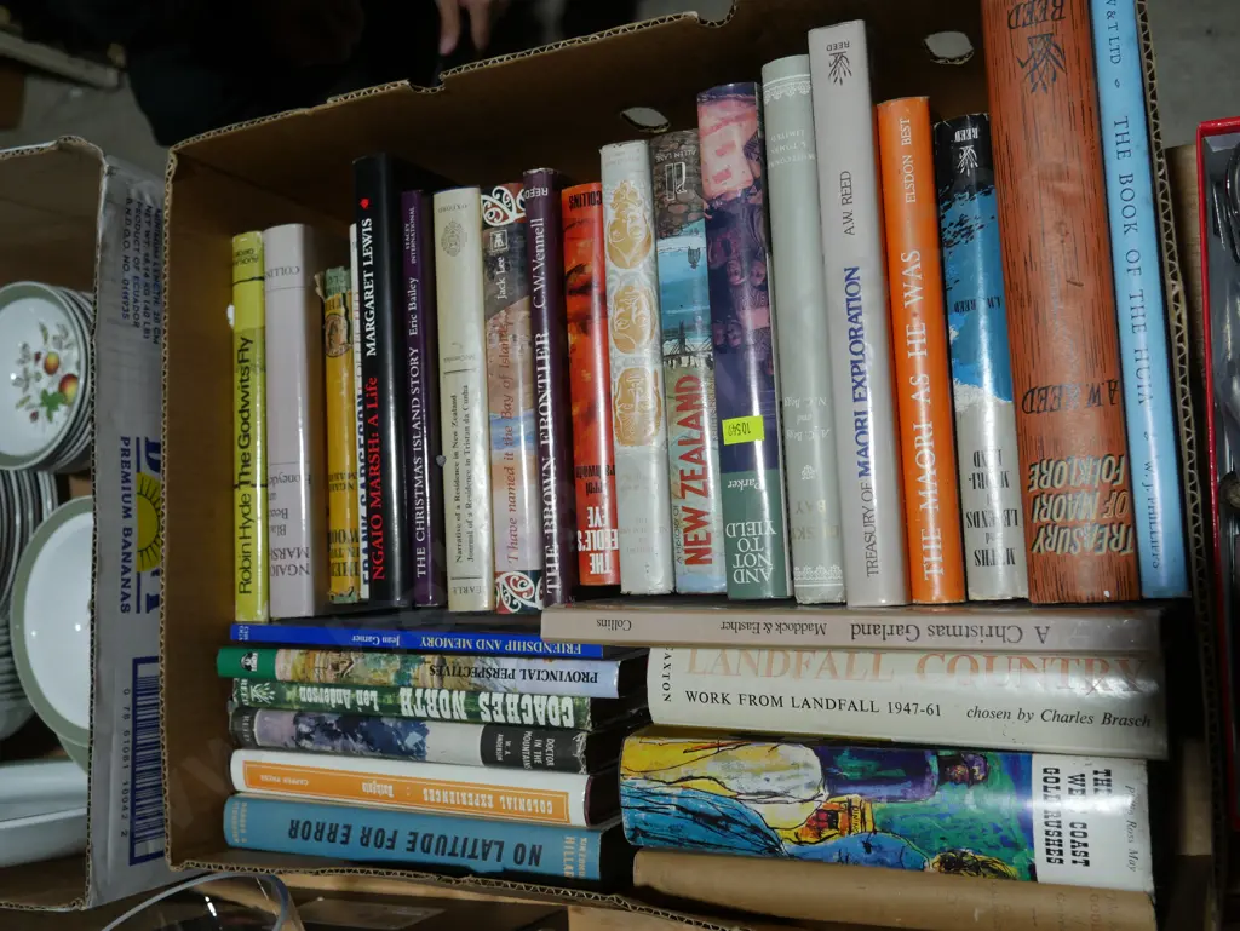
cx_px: 620
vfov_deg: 41.8
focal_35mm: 34
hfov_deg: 53.9
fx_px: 1219
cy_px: 466
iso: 200
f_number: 4.5
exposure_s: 1/160
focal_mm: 17
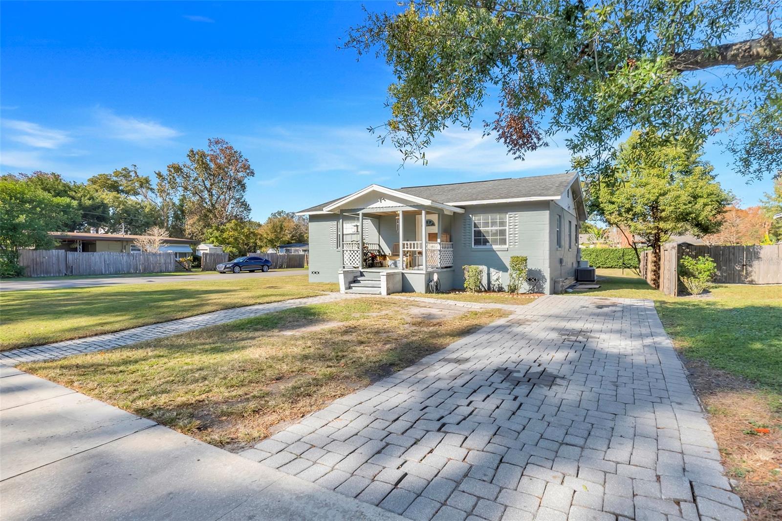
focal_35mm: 18
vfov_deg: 67.3
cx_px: 391
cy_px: 260
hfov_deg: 90.0
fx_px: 391
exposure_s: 1/20
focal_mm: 12
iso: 100
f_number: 9
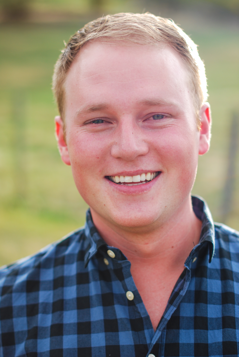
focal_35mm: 75
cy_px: 178
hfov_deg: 18.2
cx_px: 120
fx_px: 745
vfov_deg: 27.0
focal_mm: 50
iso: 100
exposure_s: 1/800
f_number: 2
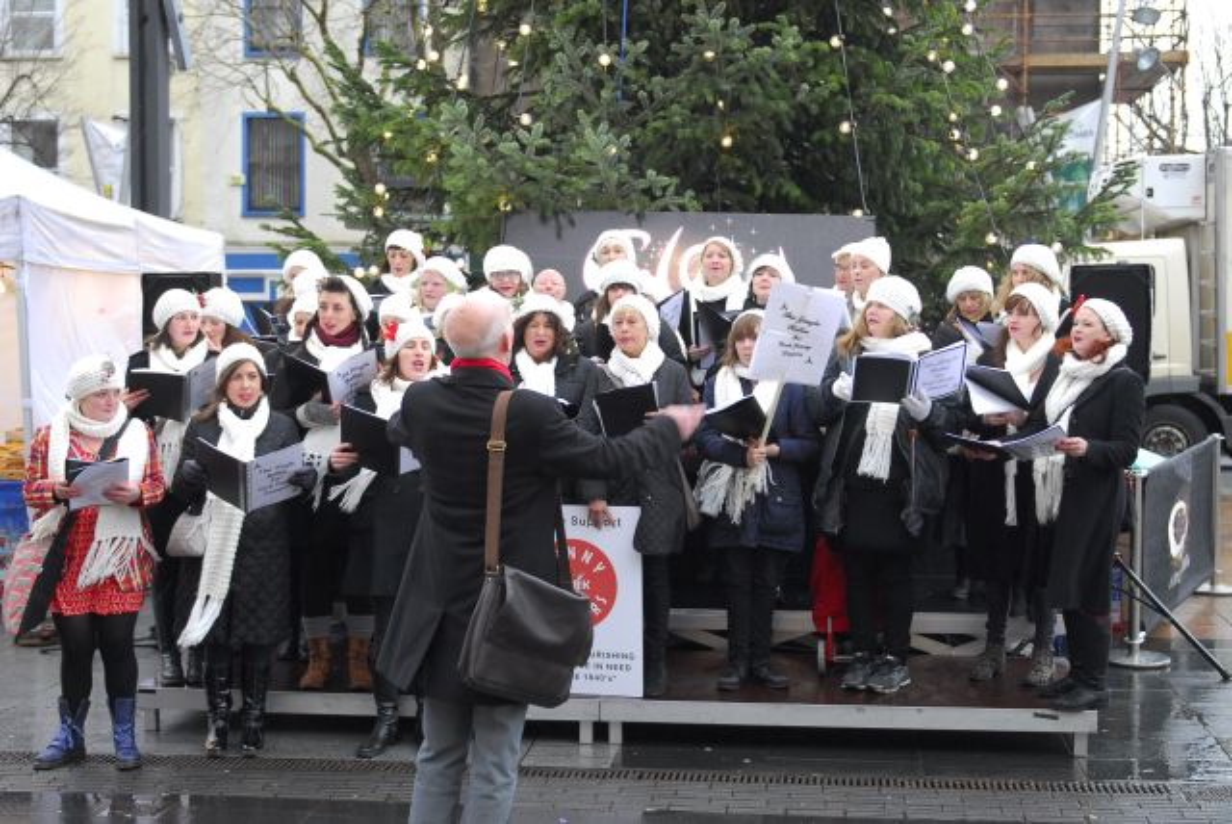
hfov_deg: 38.8
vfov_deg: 26.5
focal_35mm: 51
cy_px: 412
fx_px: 1747
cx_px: 616
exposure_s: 1/125
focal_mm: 34
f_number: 2.8
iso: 500
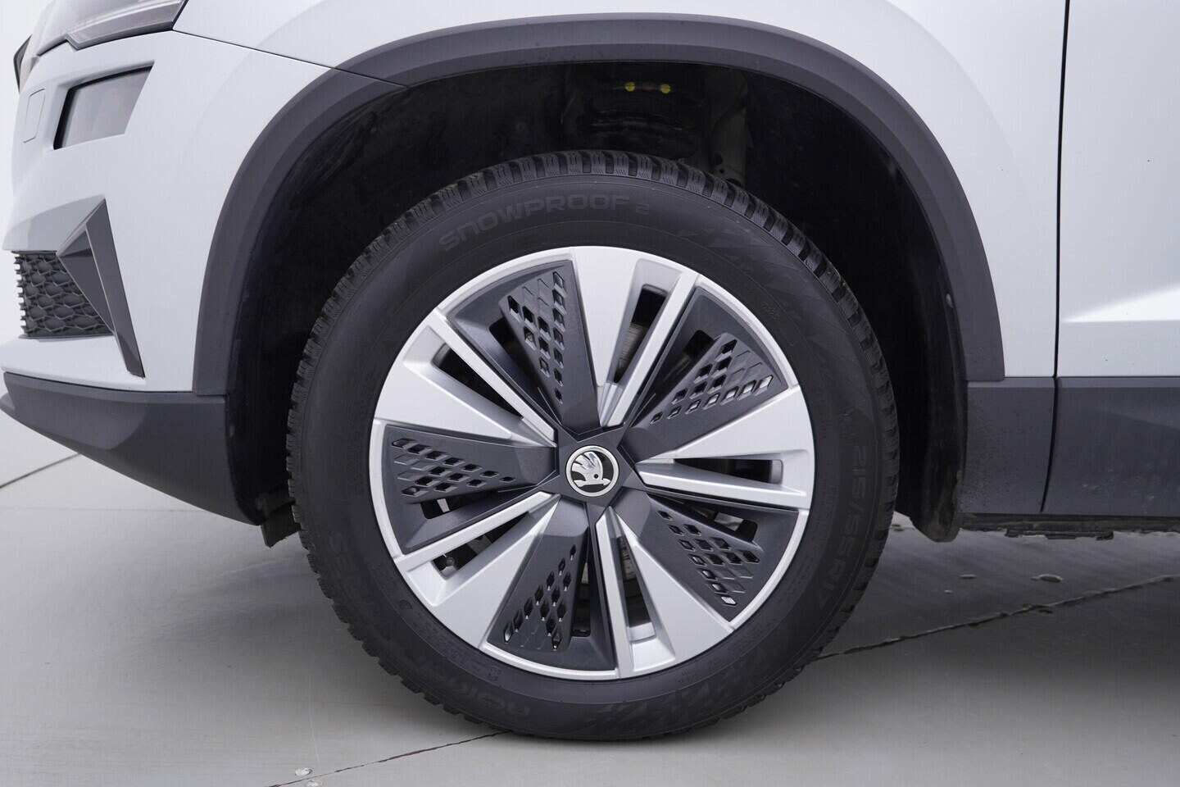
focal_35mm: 36
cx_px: 590
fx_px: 1180
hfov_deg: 53.1
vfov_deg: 36.9
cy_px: 394
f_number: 3.5
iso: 125
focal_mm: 24
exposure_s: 1/60
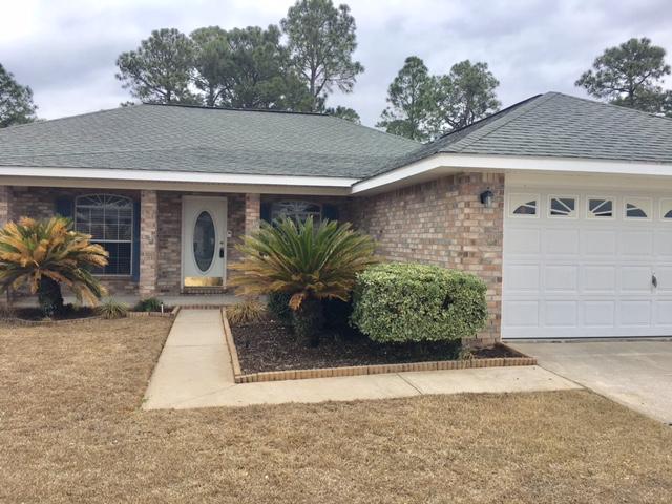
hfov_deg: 61.7
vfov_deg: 48.2
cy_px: 252
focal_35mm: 29
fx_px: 563
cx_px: 336
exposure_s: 1/732
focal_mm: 4.15
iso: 25
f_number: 2.2
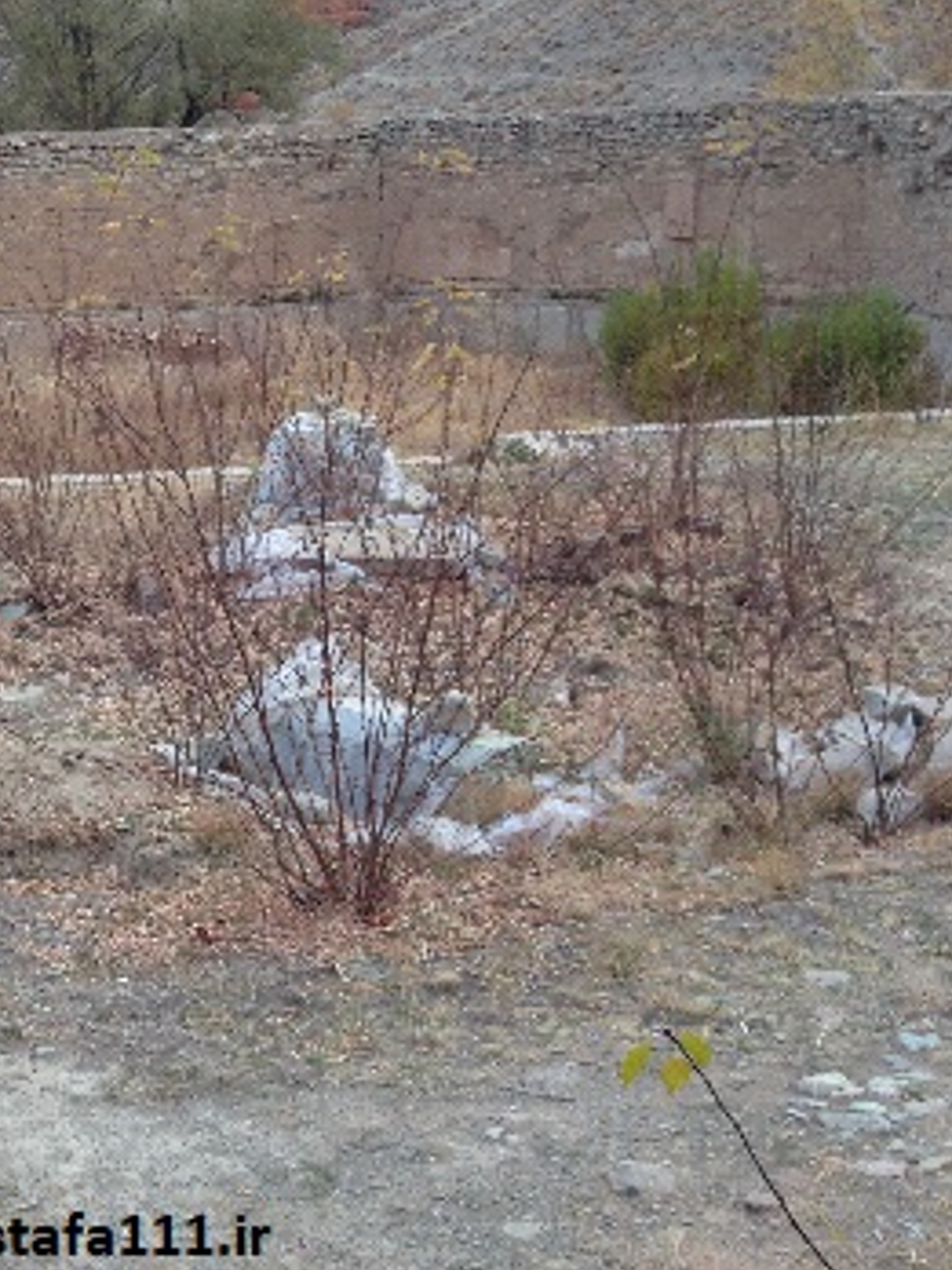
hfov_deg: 22.4
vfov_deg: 31.1
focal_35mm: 62
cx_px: -89
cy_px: 500
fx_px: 2273
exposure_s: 1/120
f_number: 2.4
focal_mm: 4.12
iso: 64
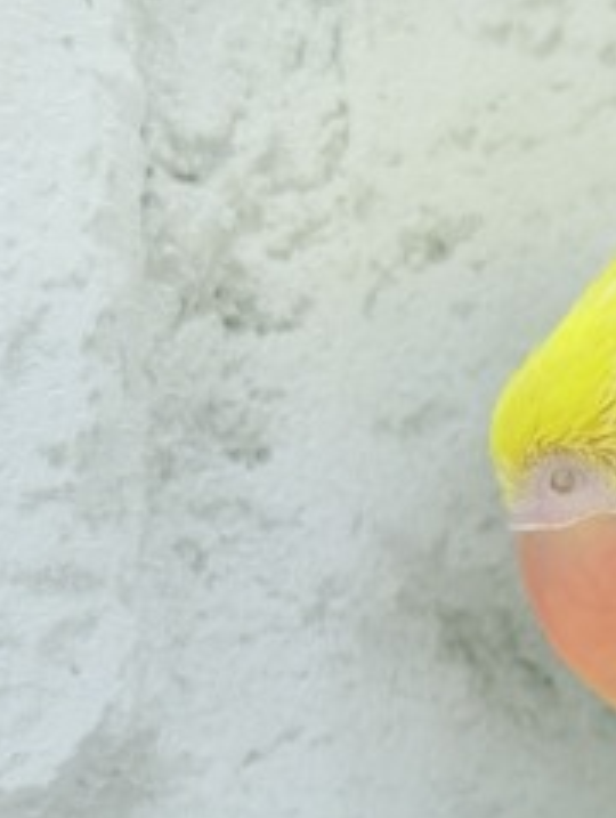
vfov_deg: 14.2
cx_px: 1006
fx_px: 3289
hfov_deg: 10.2
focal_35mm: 139
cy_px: 479
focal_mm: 5.96
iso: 64
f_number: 1.6
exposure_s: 1/100
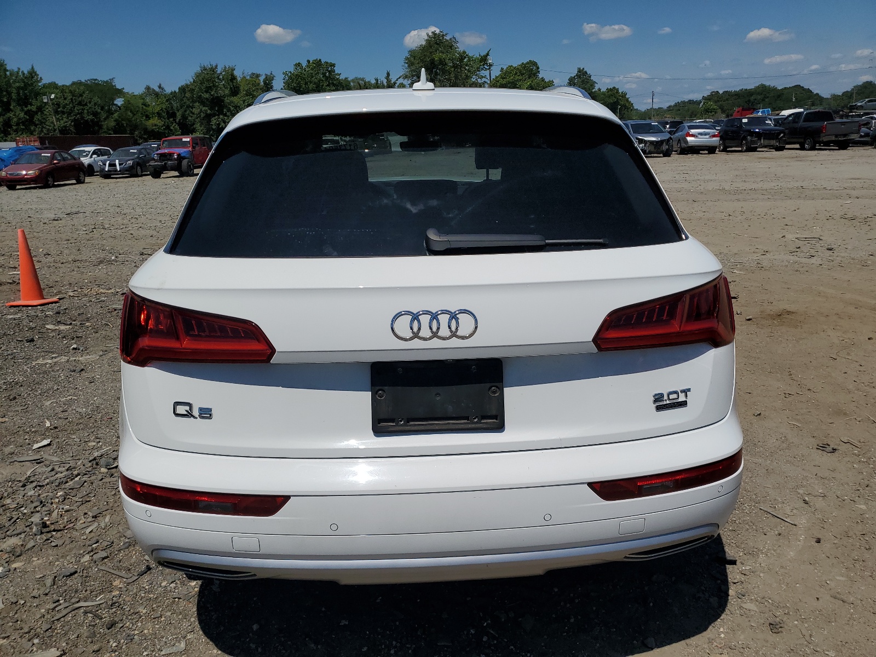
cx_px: 438
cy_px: 328
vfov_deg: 53.1
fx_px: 658
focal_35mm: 26
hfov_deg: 67.3
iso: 52
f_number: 1.5
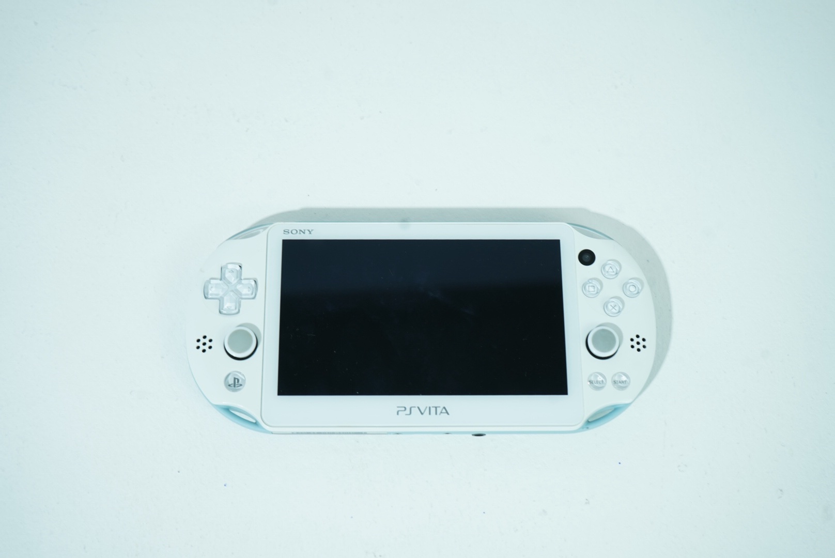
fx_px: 1044
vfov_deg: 29.9
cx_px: 418
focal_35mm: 45
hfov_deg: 43.6
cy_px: 279
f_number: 7.1
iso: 250
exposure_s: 1/50
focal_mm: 45
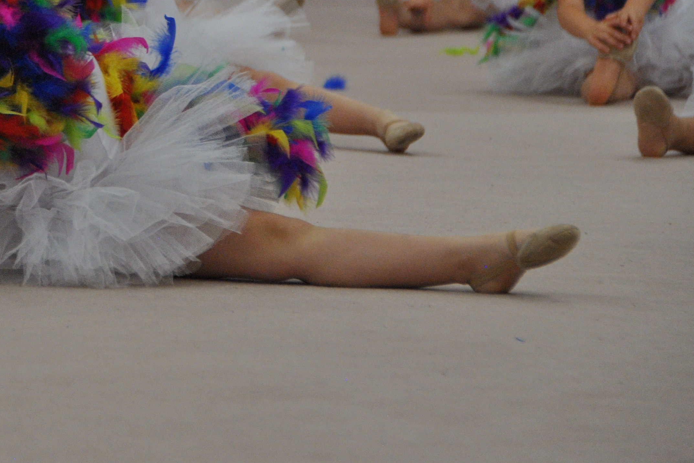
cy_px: 89
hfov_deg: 6.2
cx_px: 98
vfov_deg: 4.2
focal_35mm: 330
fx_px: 6361
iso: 800
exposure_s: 1/250
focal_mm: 122
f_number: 5.6
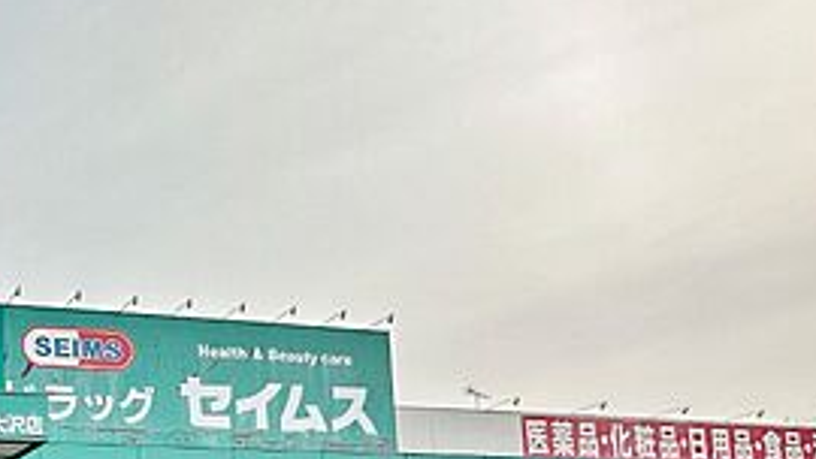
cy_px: 539
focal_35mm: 35
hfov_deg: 44.5
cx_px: -63
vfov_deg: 29.4
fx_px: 757
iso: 40
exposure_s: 1/1171
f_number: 2.2
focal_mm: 2.22
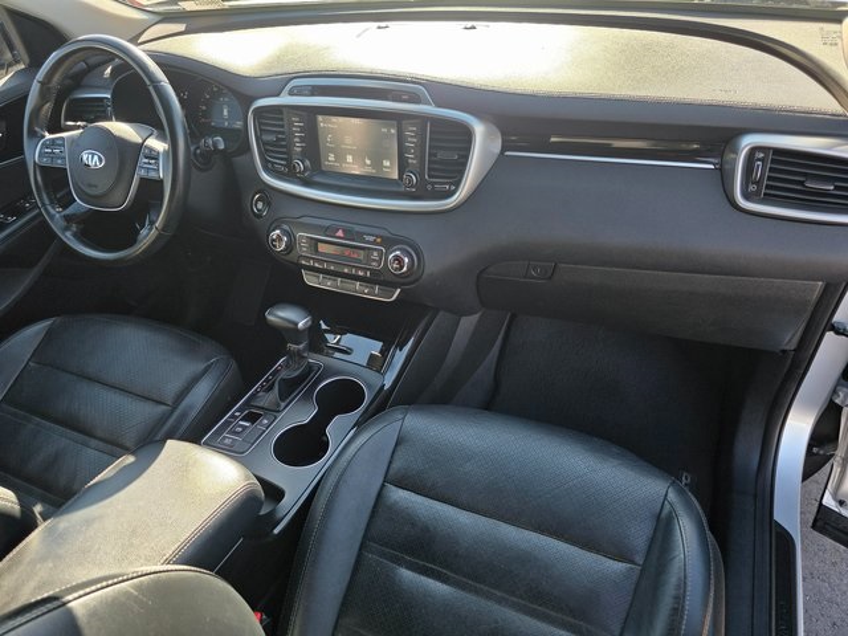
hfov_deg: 73.9
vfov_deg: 58.9
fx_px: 563
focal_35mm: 23
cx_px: 424
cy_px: 318
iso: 40
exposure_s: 1/180
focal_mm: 6.3
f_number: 1.7
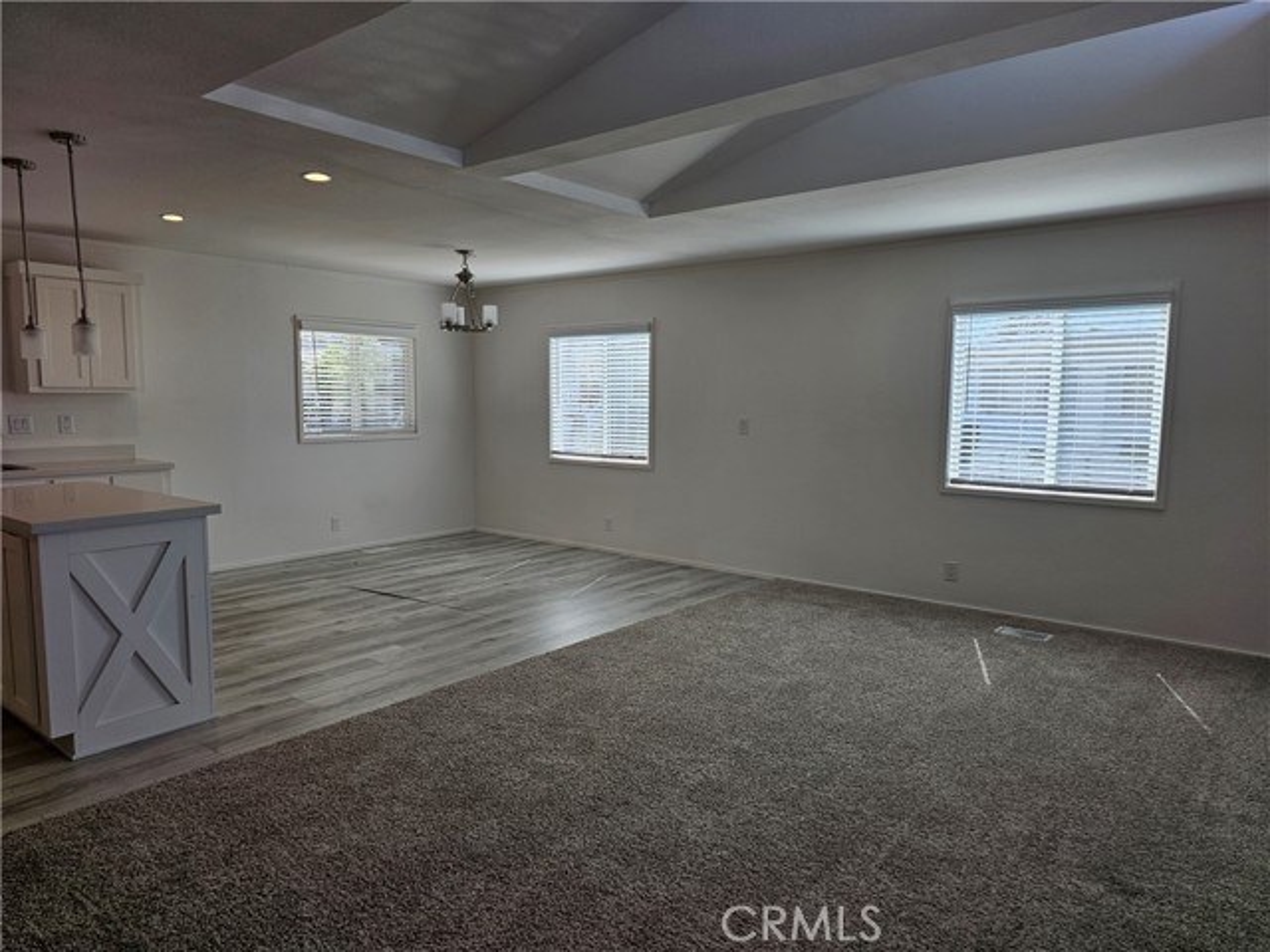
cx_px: 635
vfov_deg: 58.9
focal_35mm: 23
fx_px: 844
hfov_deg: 73.9
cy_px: 476
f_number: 1.7
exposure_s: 1/120
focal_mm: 6.3
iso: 20
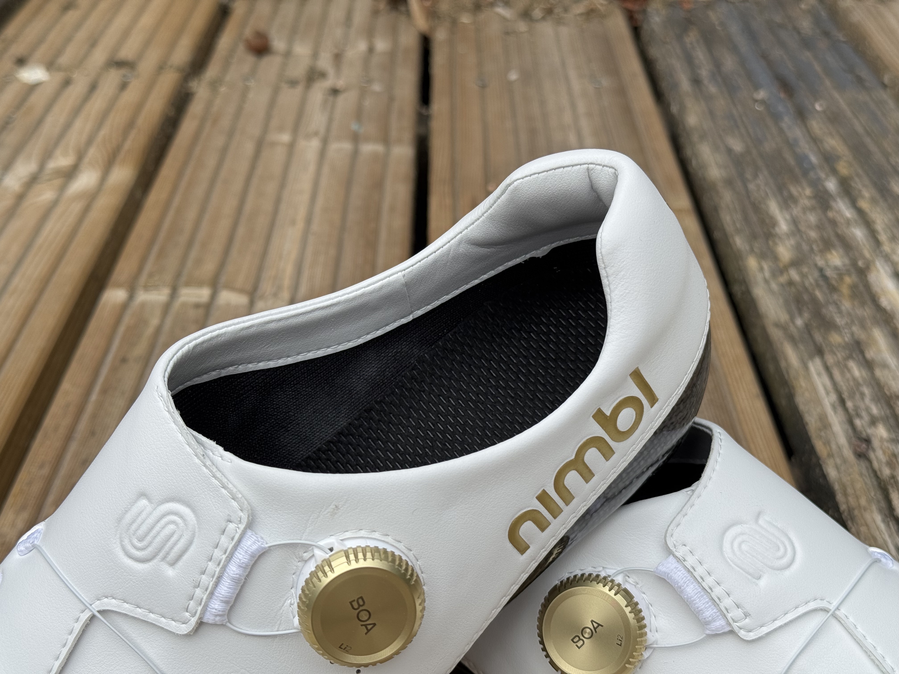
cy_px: 337
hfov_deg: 39.7
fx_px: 1247
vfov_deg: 30.3
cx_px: 450
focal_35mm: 48
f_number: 1.78
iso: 64
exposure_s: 1/1287
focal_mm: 6.76
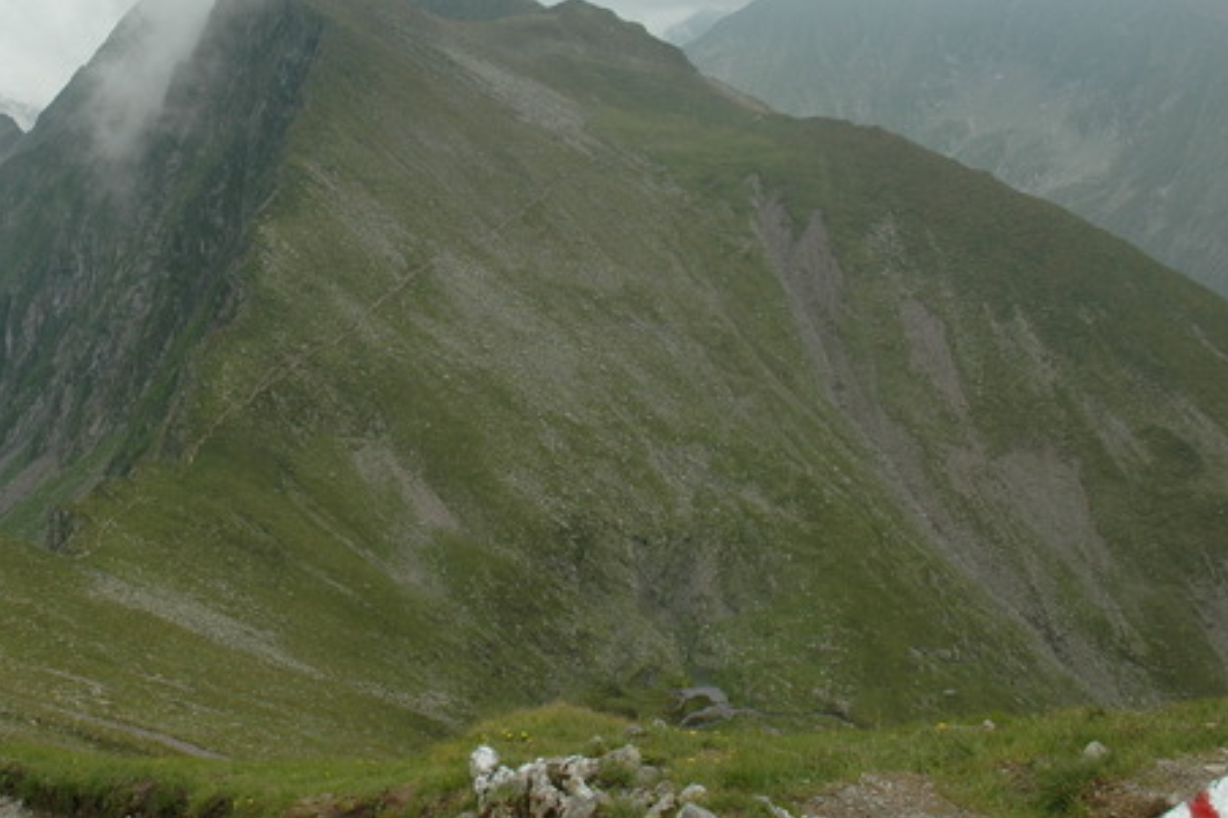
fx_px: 1466
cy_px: 295
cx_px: 427
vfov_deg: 31.0
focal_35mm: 43
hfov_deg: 44.9
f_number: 10
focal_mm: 18
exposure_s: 1/200
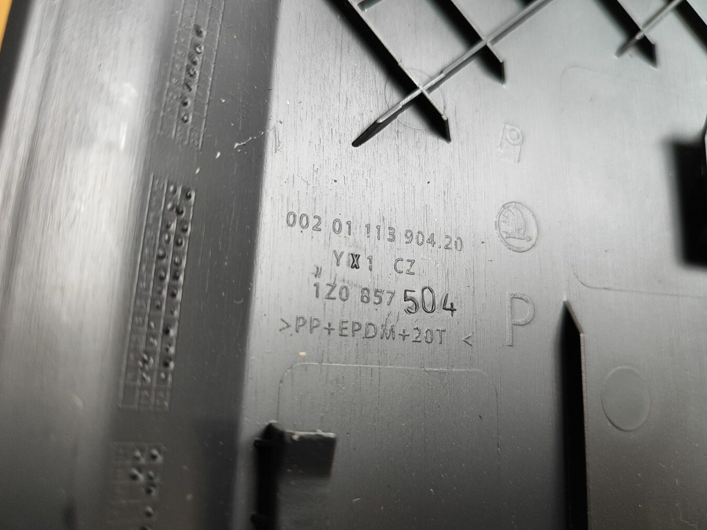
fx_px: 511
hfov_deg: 69.4
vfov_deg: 54.9
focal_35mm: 25
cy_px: 263
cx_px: 359
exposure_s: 1/100
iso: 314
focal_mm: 5.89
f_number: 1.89
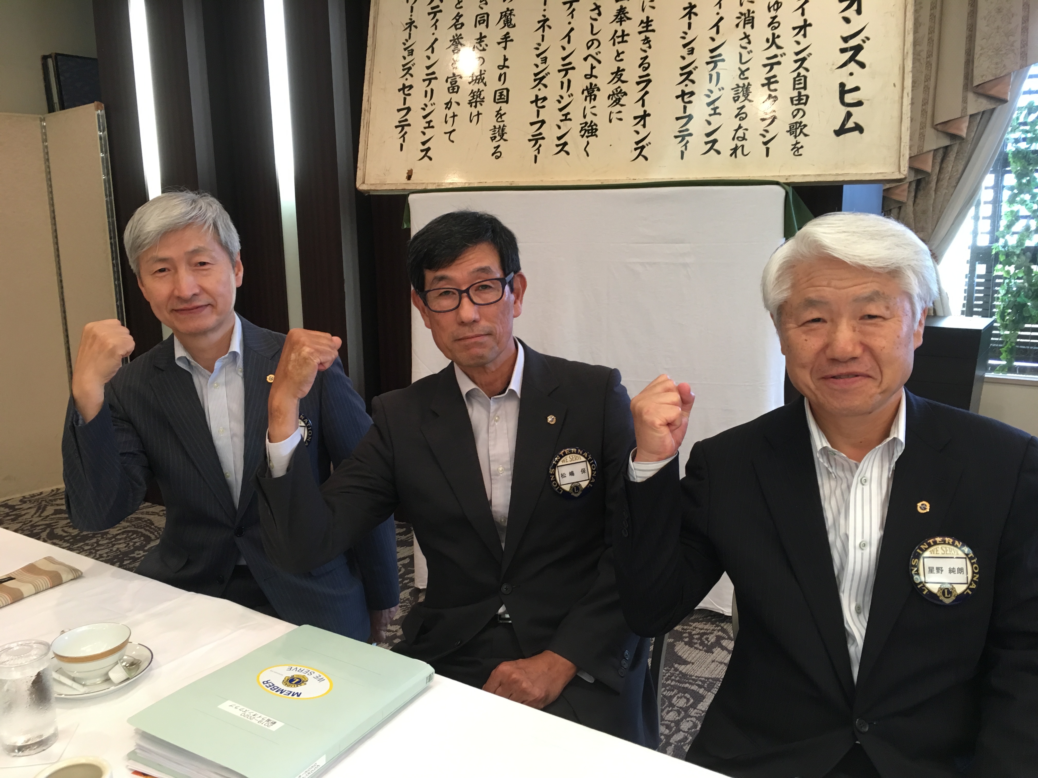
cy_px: 389
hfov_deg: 61.7
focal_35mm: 29
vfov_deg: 48.2
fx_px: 870
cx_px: 519
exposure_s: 1/30
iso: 100
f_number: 2.2
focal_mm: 4.15
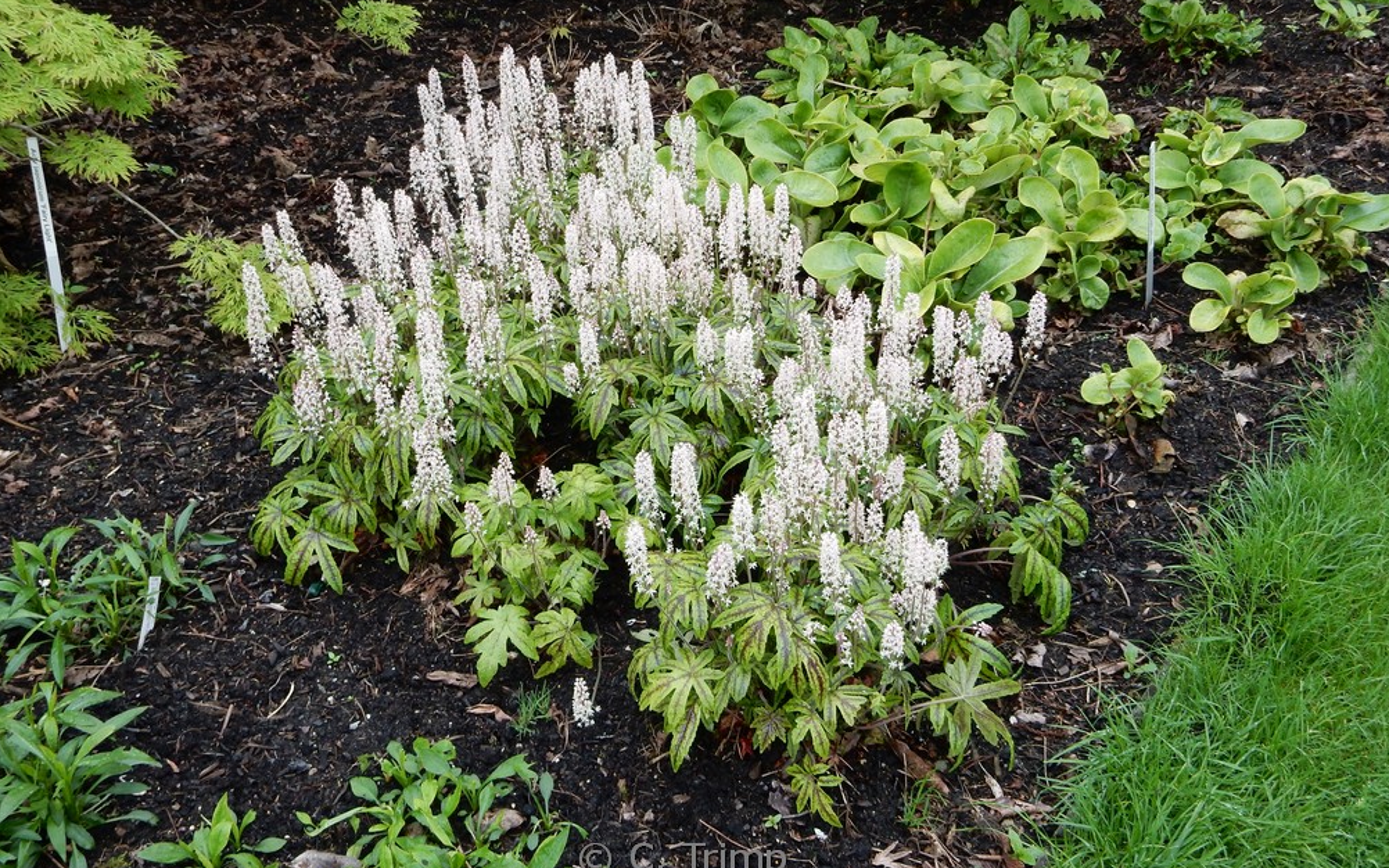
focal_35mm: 39
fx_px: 1476
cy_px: 422
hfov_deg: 50.4
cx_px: 686
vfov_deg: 32.8
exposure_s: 1/100
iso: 125
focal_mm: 6.4
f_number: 4
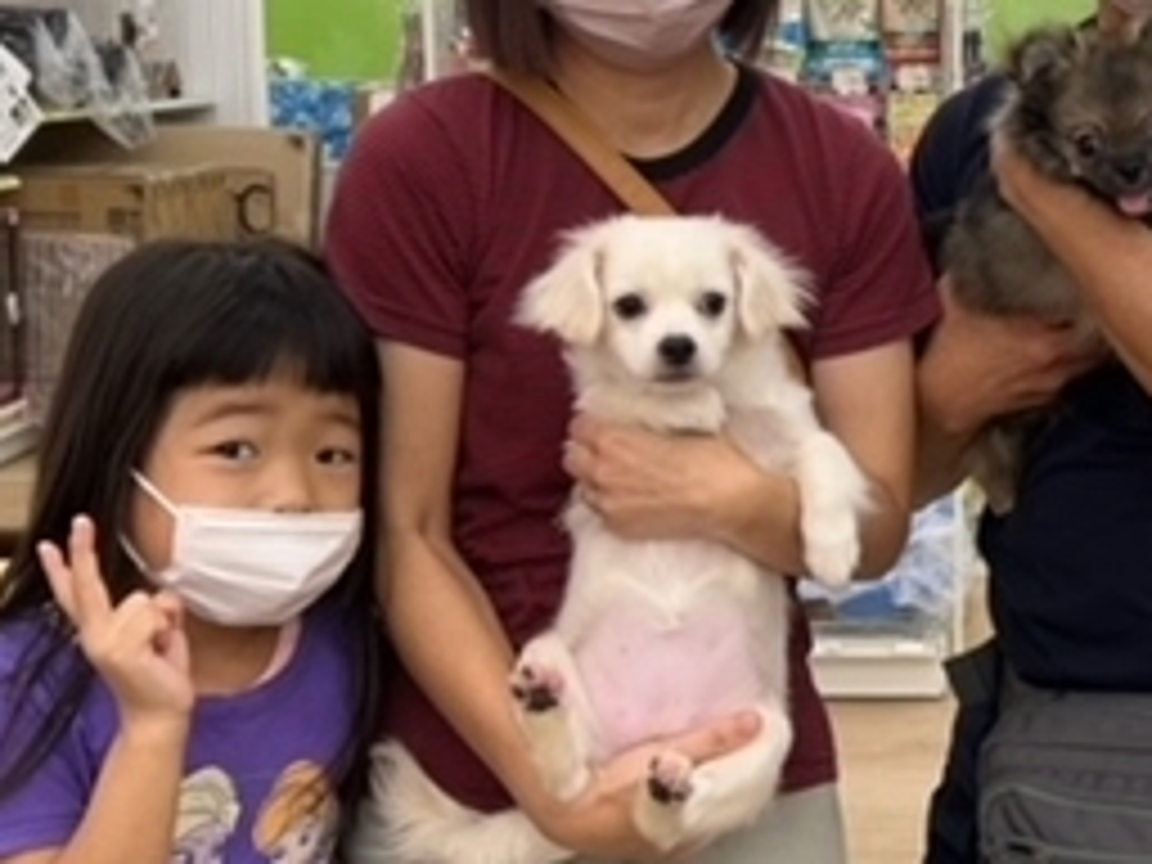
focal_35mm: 61
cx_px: 950
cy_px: 292
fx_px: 2030
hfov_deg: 30.8
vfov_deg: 23.9
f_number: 1.5
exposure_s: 1/120
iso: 80
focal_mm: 5.7
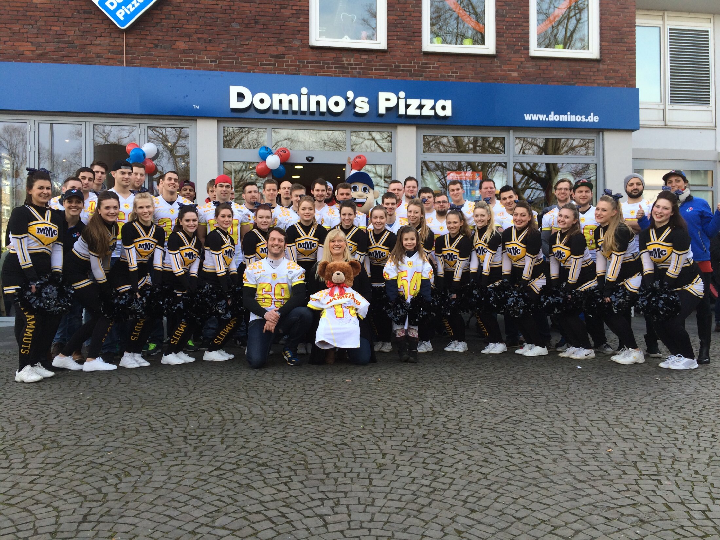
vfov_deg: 48.2
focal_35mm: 29
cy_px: 270
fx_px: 603
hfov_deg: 61.7
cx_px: 360
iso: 32
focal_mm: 4.15
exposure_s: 1/275
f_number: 2.2
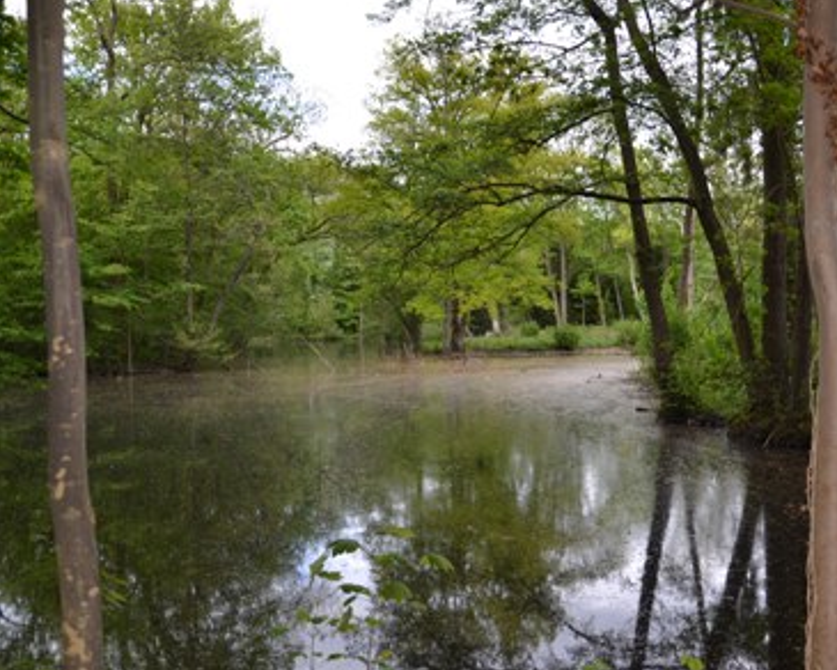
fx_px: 941
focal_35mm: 38
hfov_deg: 47.6
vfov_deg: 39.2
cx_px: 511
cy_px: 334
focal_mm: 22
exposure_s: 1/200
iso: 100
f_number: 4.5
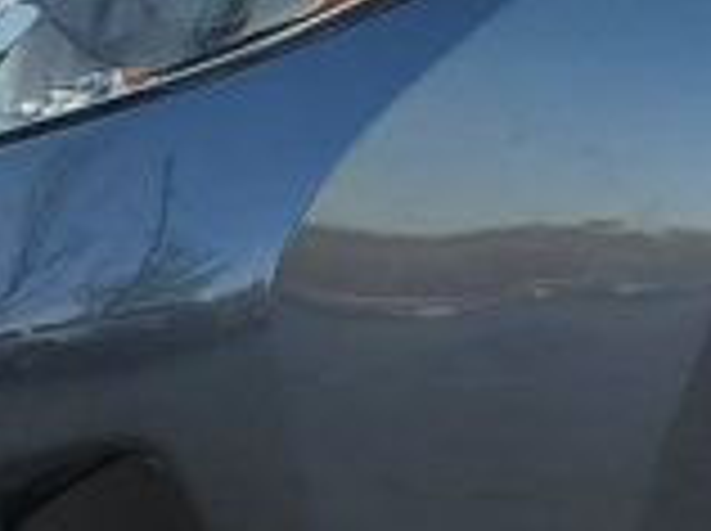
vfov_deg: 8.7
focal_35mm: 169
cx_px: 1364
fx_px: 3466
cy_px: 68
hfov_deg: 10.8
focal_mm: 4.3
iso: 50
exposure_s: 1/168
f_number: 2.4
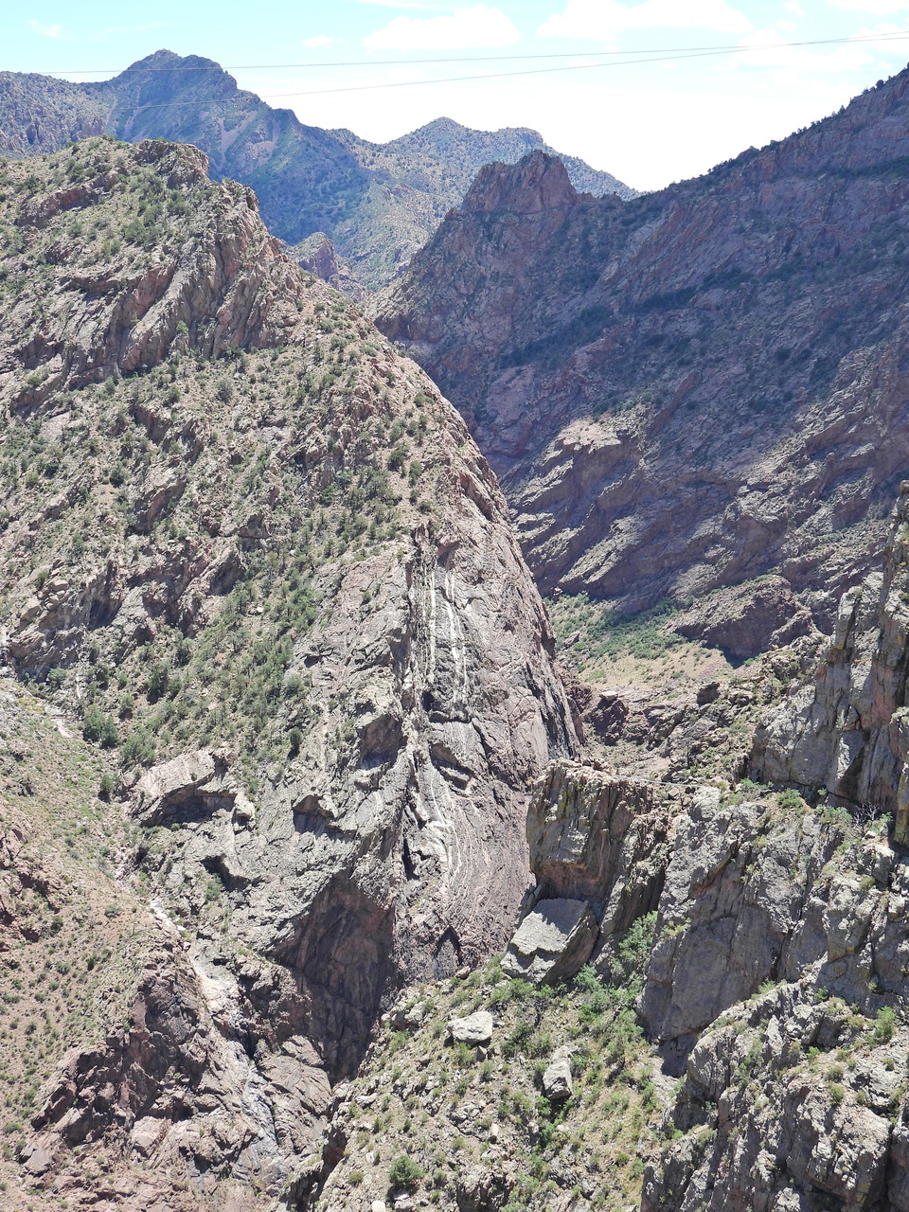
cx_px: 454
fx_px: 2101
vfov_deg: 32.2
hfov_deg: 24.4
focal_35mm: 60
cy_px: 606
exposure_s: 1/640
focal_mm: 10.7
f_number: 3.5
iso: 100
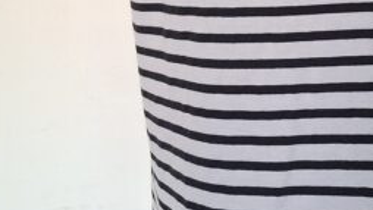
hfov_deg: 25.5
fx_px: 782
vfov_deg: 14.9
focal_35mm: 79
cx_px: 376
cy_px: -26
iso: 200
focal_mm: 5.54
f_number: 1.8
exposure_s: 1/50
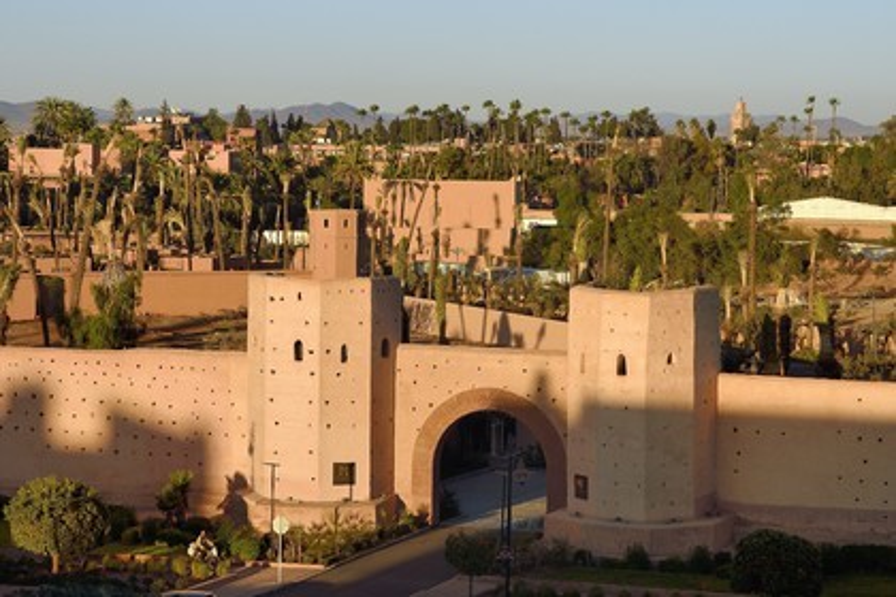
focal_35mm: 102
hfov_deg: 20.0
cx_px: 448
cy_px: 298
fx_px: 2538
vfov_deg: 13.4
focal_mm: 102
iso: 200
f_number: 11
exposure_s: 1/250
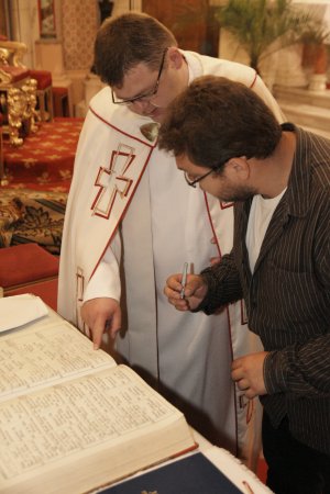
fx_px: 619
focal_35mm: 45
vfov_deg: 43.6
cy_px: 247
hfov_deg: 29.9
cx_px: 165
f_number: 3.5
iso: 3200
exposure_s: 1/60
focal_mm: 30
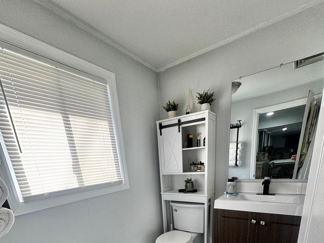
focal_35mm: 19
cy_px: 215
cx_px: 160
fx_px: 178
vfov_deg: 59.3
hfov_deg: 84.7
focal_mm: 2.22
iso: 125
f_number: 2.2
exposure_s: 1/120
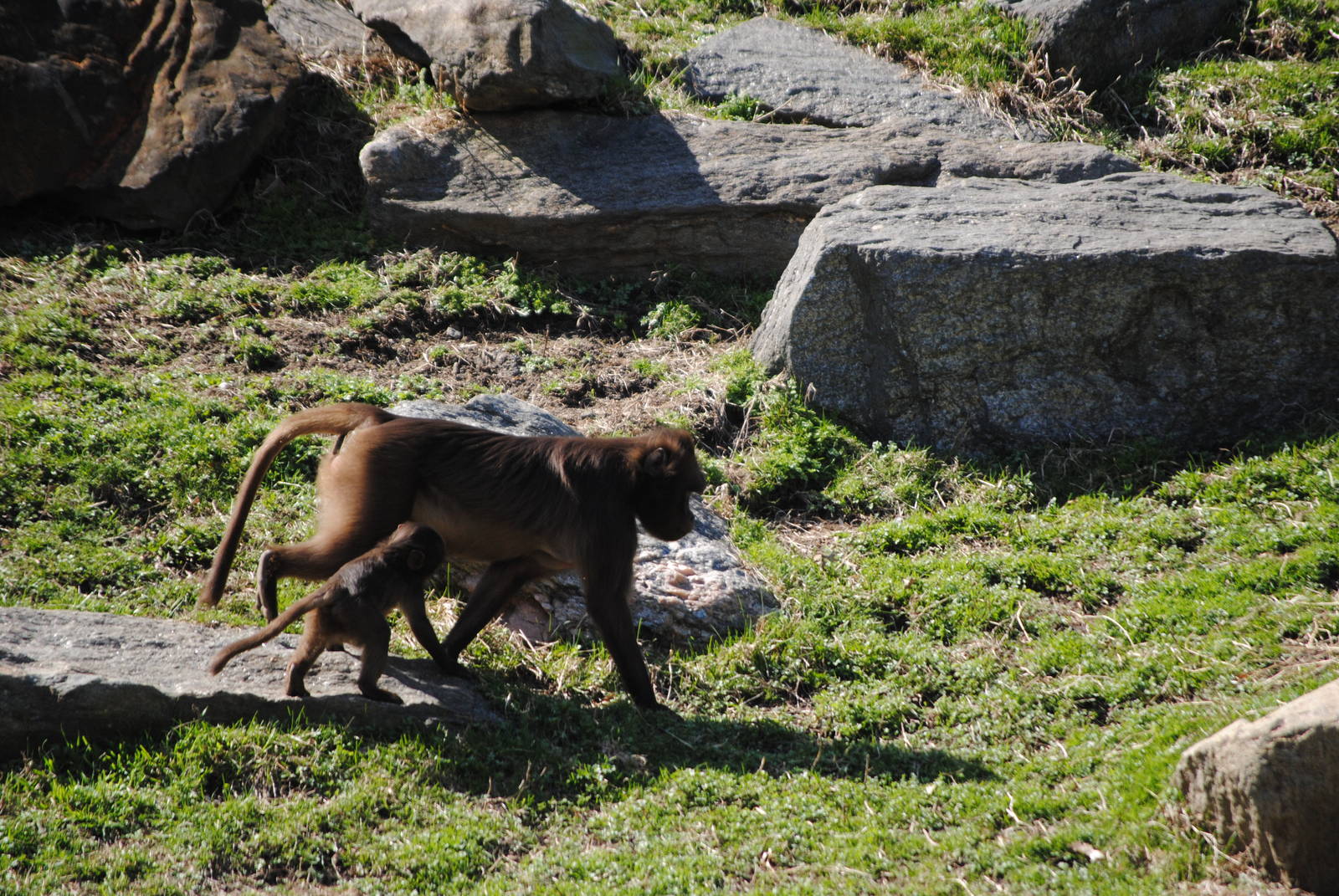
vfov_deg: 4.6
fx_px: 11171
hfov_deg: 6.9
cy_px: 448
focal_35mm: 300
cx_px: 670
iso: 280
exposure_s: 1/500
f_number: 5.6
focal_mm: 200
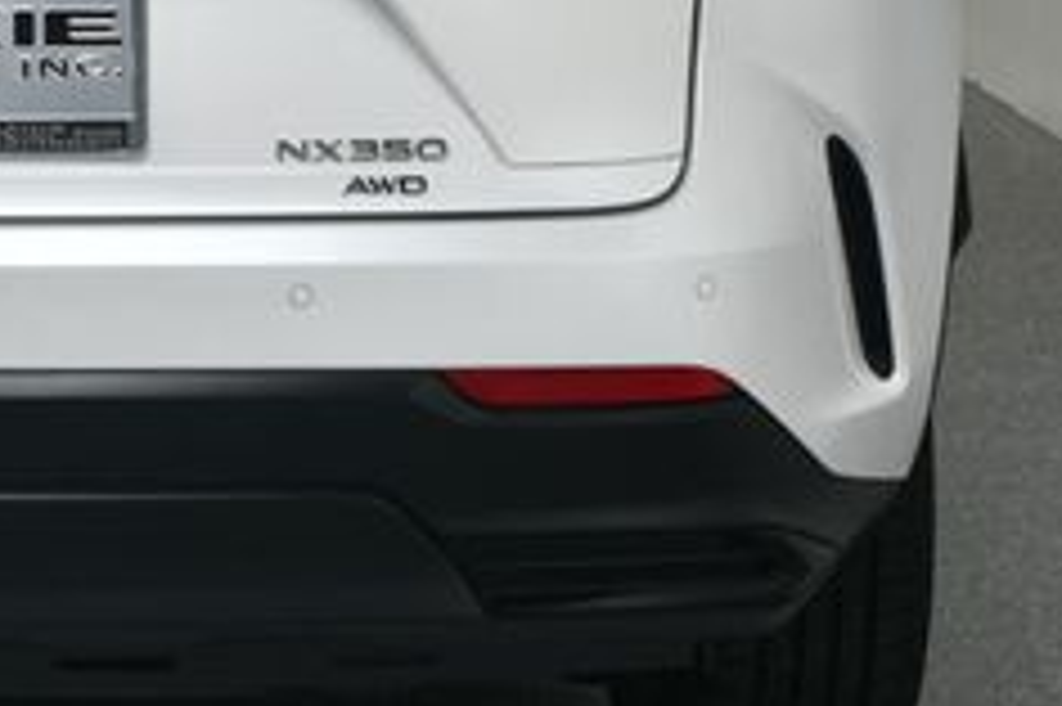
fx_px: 3832
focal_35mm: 130
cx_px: -22
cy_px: 18
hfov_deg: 15.5
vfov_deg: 10.5
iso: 100
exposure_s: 1/160
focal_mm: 32
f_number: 13
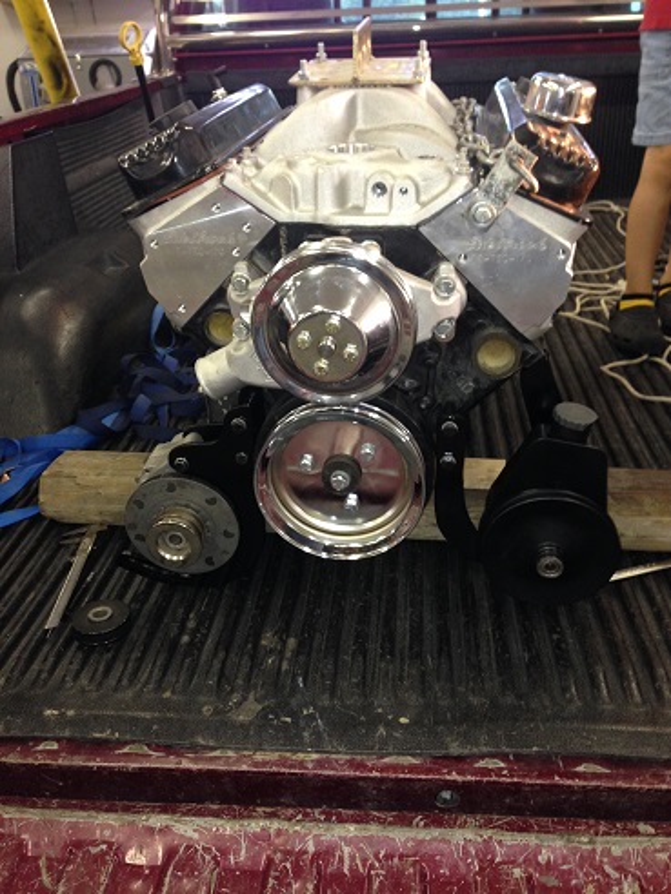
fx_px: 853
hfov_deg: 42.9
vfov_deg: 55.4
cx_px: 336
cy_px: 447
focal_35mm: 33
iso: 125
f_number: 2.4
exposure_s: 1/20
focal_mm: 4.12
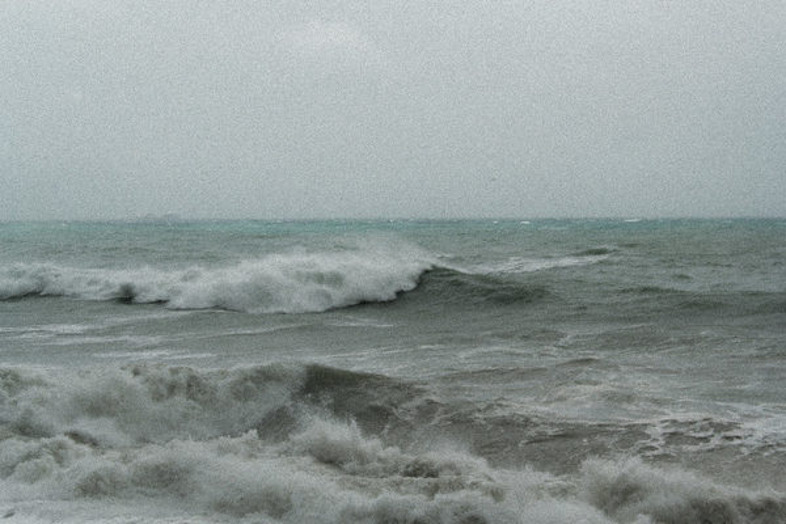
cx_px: 393
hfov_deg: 37.9
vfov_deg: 25.8
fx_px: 1146
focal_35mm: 52
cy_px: 262
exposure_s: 1/25
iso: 200
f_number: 8
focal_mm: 35
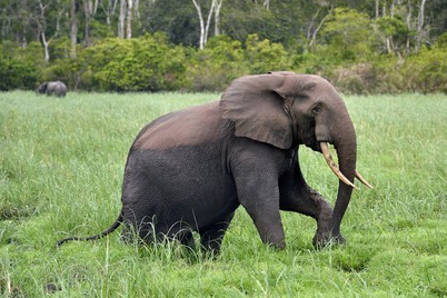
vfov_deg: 6.6
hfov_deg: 9.8
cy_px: 145
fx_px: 2595
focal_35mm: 209
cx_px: 221
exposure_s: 1/400
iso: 800
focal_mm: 200
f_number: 7.1
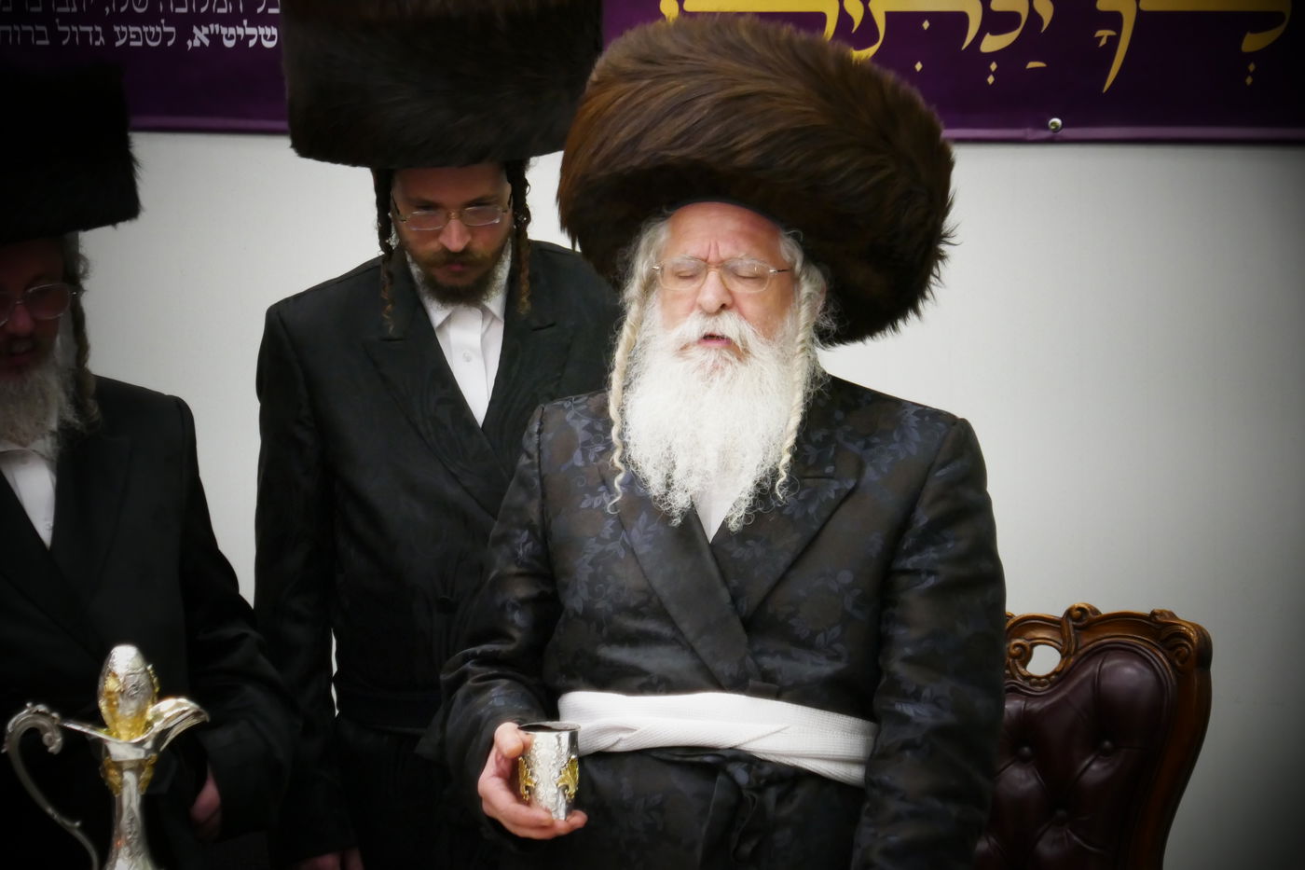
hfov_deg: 12.2
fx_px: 6089
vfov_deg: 8.2
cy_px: 435
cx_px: 652
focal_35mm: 168
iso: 1600
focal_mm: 61.3
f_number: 5.9
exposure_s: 1/60
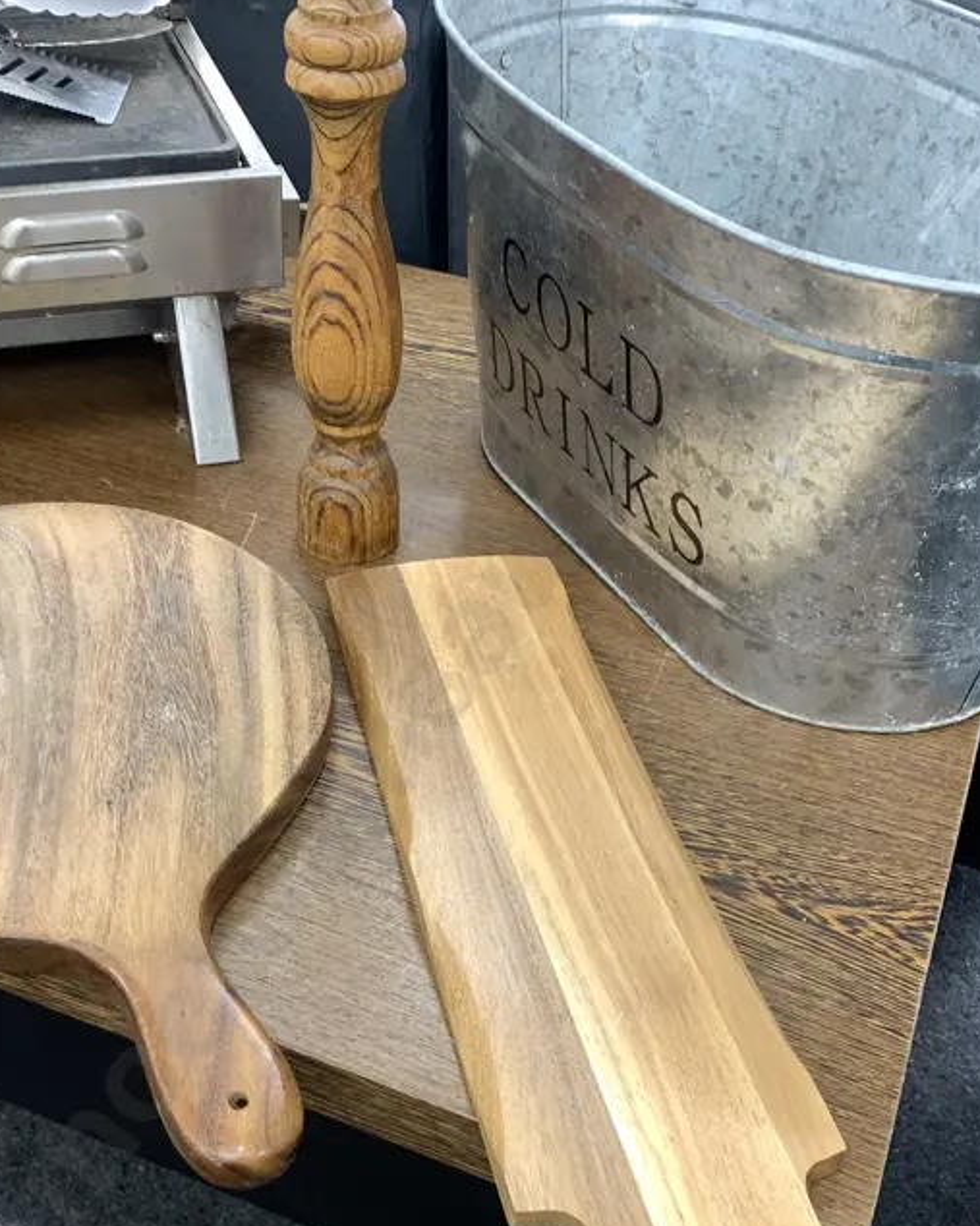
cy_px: 712
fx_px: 1487
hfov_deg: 36.4
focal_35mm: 41
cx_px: 419
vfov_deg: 44.6
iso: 100
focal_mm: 4.25
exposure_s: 1/50
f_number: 1.8
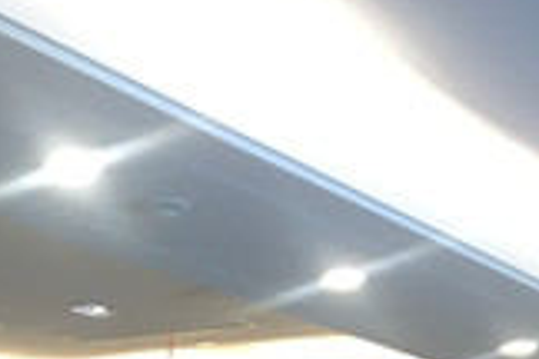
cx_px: -3
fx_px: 1677
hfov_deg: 17.8
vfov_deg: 11.2
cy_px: 698
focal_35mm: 112
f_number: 2.2
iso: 100
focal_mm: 4.15
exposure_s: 1/33
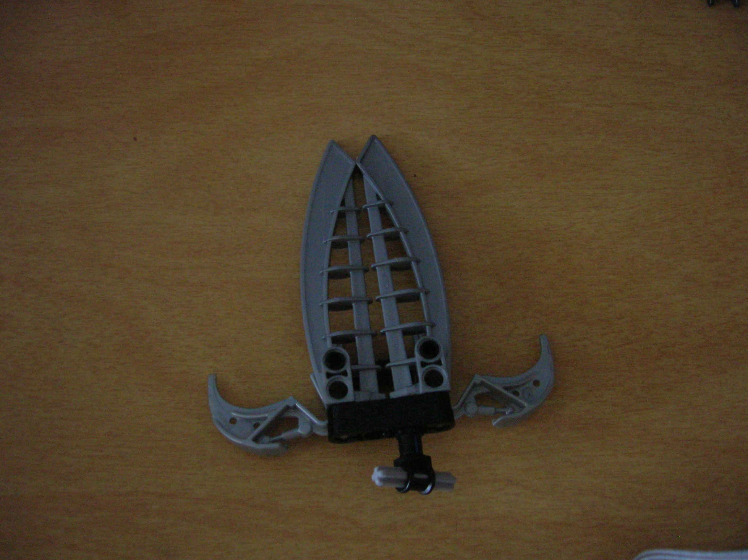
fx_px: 734
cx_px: 374
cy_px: 280
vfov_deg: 41.7
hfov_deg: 54.0
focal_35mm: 34
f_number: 2.9
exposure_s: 2
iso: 200
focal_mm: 5.7
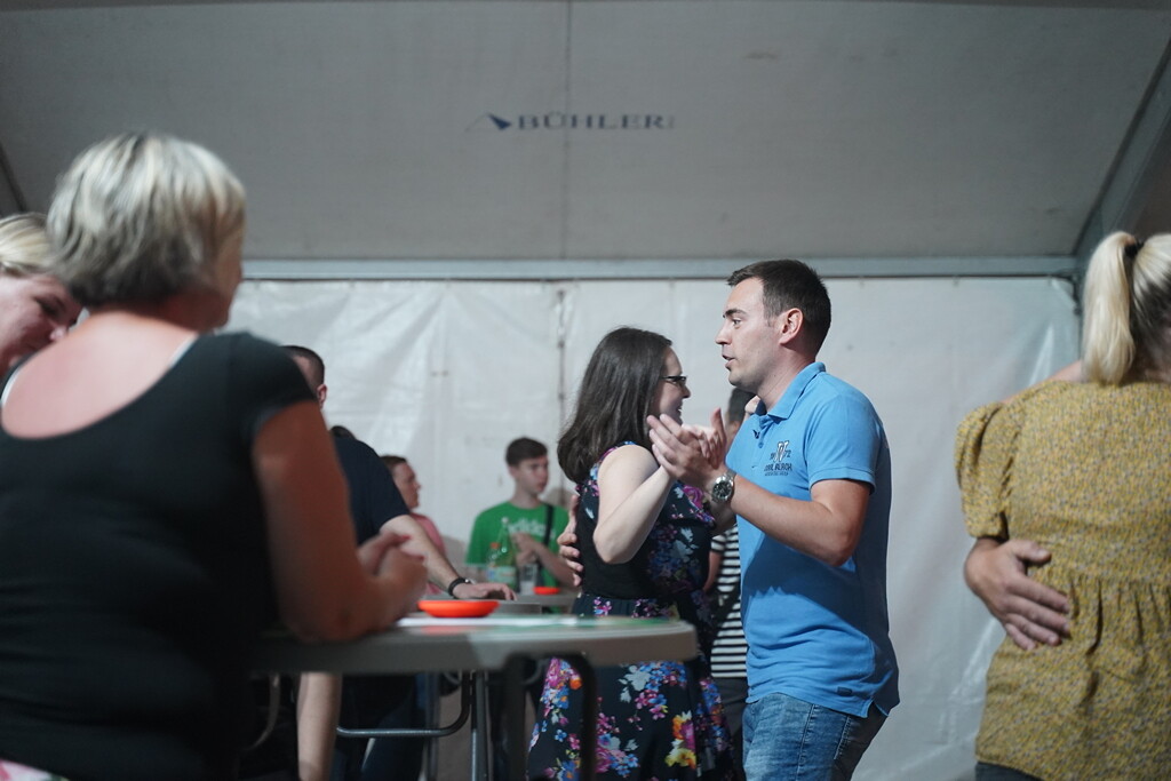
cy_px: 390
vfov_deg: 18.2
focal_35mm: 75
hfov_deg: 27.0
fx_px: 2440
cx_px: 586
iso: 4000
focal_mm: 75
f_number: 2.8
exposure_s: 1/80
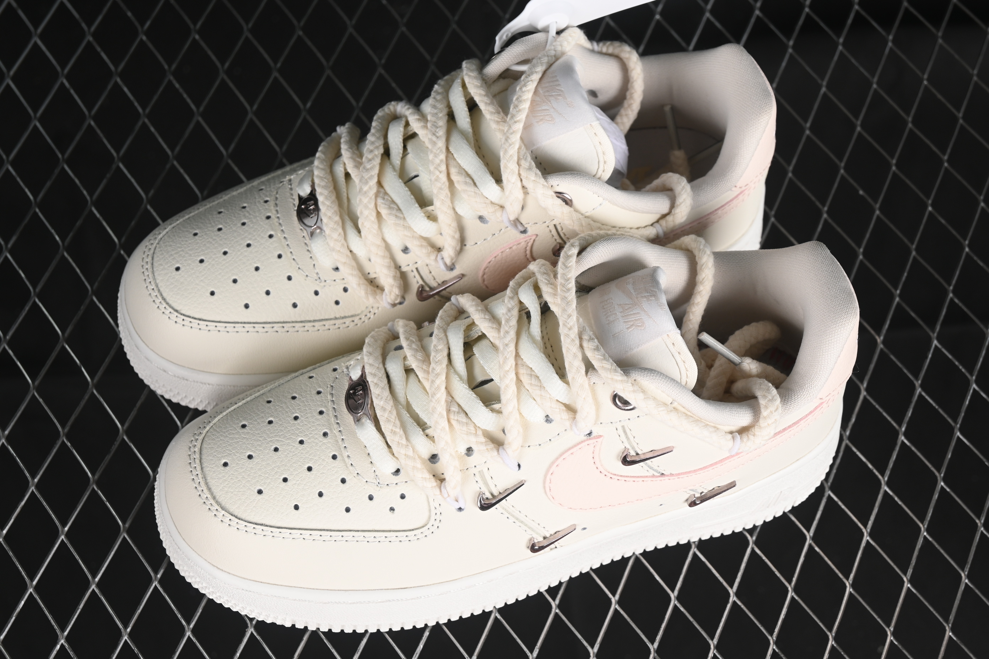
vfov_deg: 18.2
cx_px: 494
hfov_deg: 27.0
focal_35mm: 75
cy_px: 330
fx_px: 2060
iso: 160
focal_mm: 50
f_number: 7.1
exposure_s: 1/80
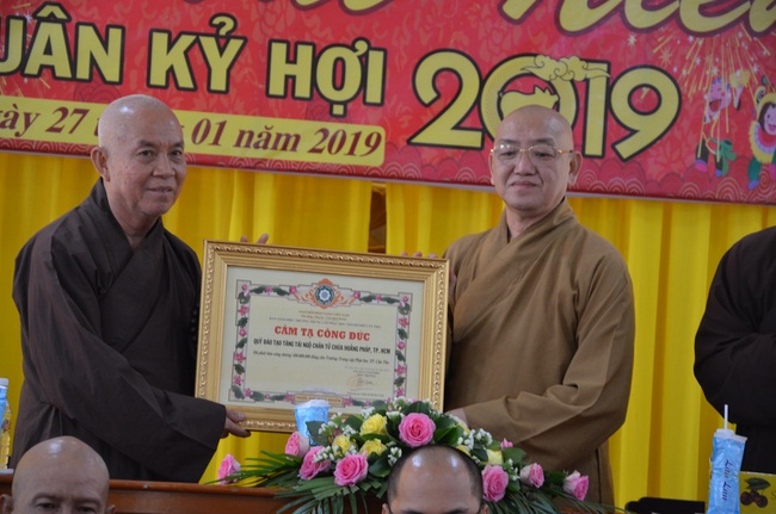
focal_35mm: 147
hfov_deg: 14.0
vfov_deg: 9.3
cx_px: 388
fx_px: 3163
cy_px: 257
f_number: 5.6
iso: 1000
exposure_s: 1/60
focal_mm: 98
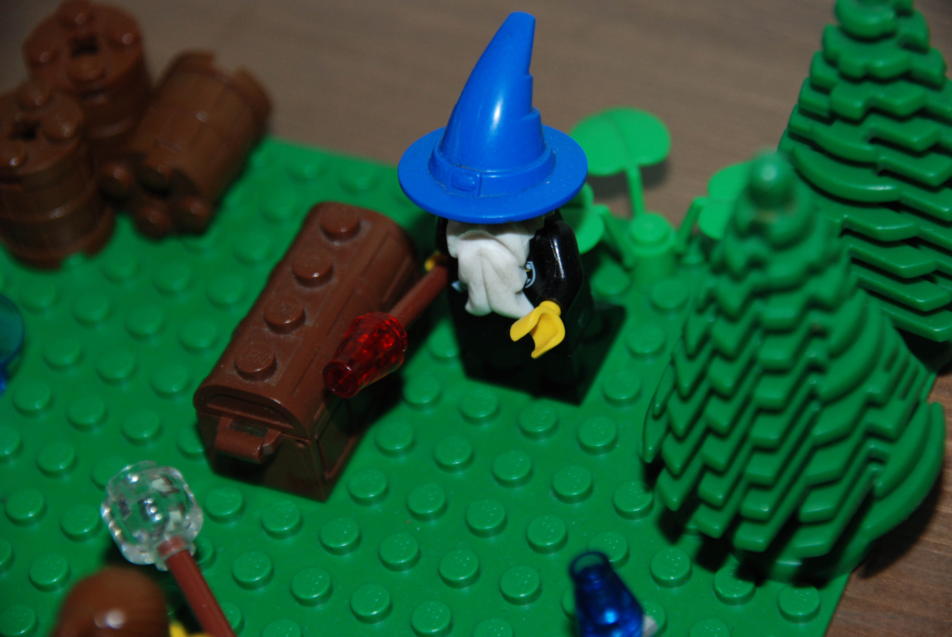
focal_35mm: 142
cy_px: 318
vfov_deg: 9.7
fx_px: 3773
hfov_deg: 14.4
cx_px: 476
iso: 400
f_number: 5.6
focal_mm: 95
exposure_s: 1/60
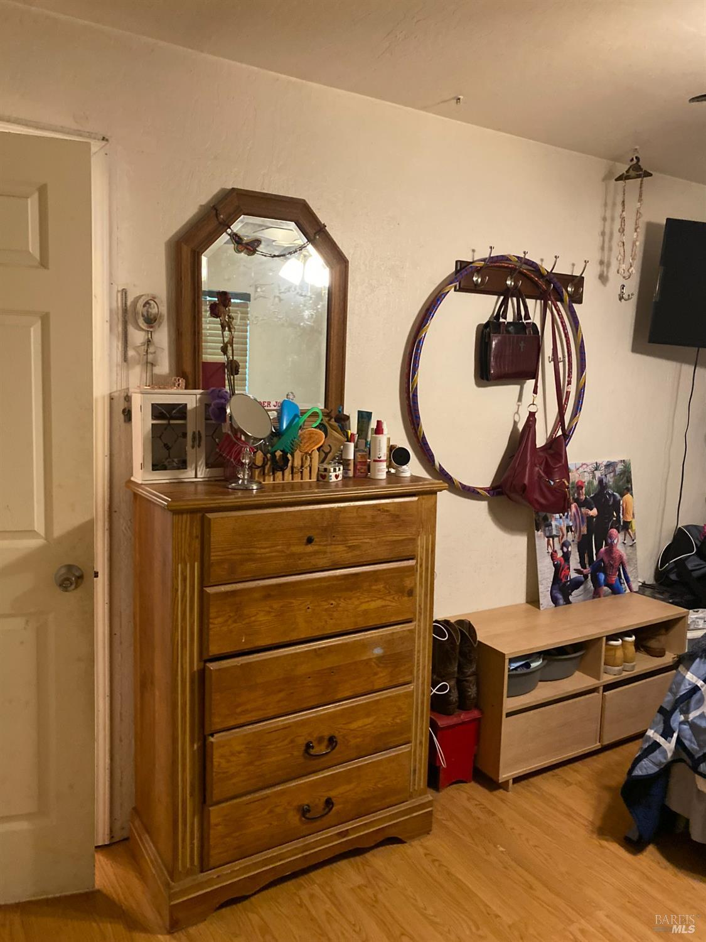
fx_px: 707
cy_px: 471
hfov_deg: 53.1
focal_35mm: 26
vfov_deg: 67.3
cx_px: 353
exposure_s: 1/40
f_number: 1.8
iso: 640
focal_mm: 4.25
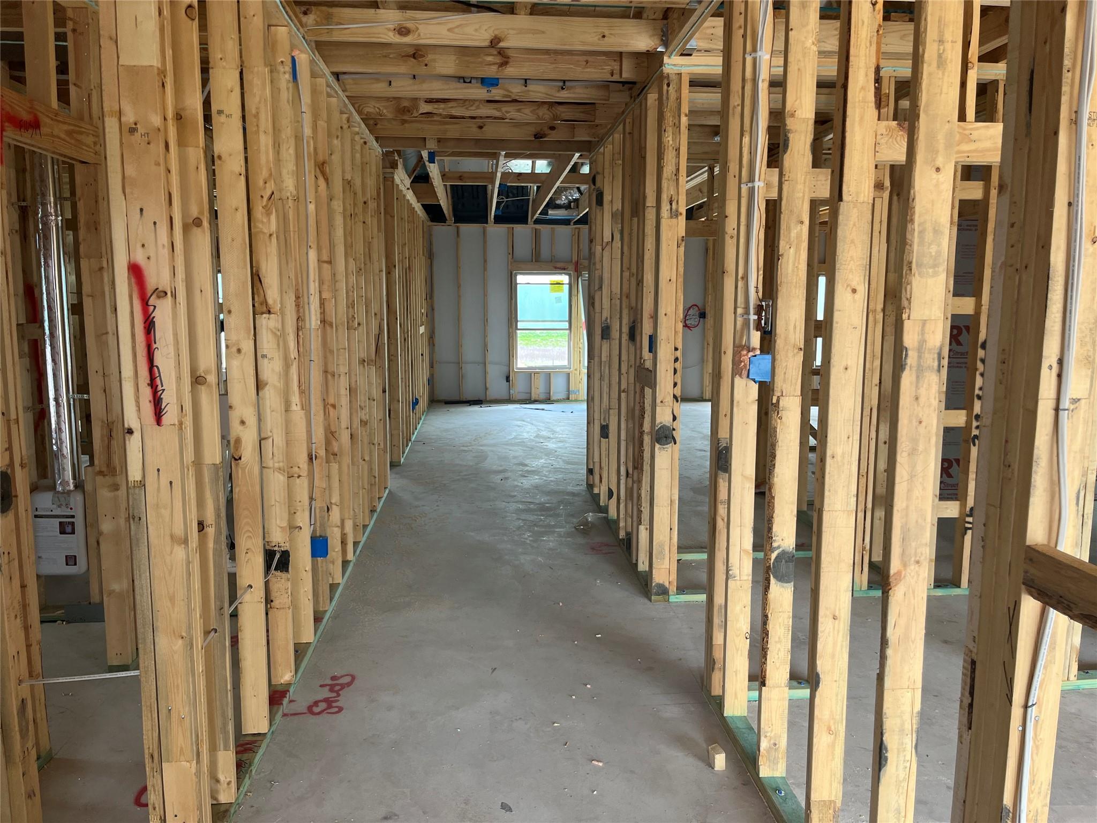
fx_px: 824
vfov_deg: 53.1
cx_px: 548
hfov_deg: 67.3
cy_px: 412
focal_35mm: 26
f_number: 1.6
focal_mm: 5.1
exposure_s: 1/122
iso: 64
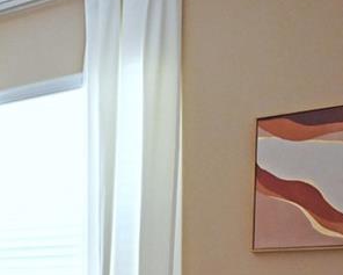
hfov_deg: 18.8
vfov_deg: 20.3
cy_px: 321
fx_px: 721
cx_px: -316
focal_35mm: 71
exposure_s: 1/125
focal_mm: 14
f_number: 2.8
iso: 1000
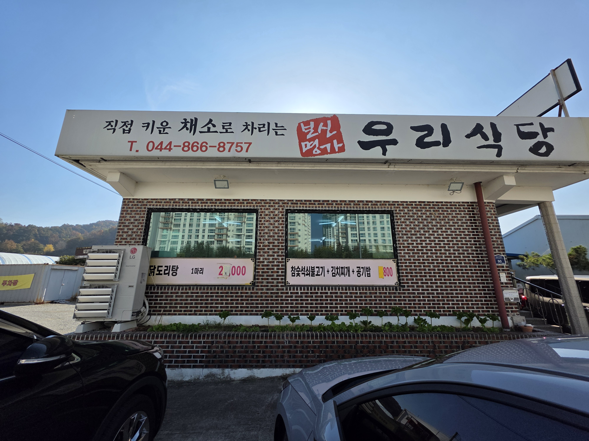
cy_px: 220
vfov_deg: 89.9
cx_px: 294
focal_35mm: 13
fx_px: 221
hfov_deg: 106.2
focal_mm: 2.2
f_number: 1.9
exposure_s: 1/2600
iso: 40
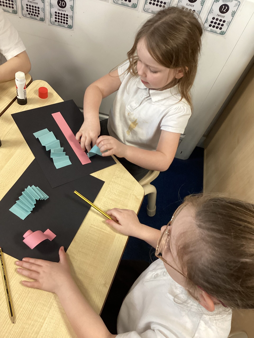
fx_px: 303
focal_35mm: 31
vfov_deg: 58.4
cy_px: 169
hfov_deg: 45.4
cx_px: 127
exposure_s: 1/50
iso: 160
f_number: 2.4
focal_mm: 3.3
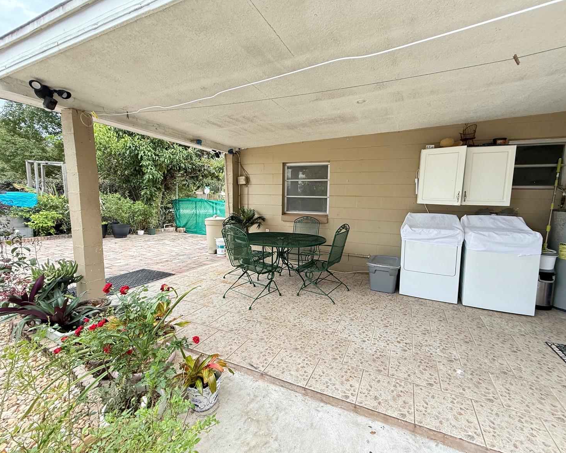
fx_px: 251
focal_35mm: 15
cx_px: 303
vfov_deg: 84.0
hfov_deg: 96.6
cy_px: 226
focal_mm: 2.22
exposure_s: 1/99
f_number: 2.2
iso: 250
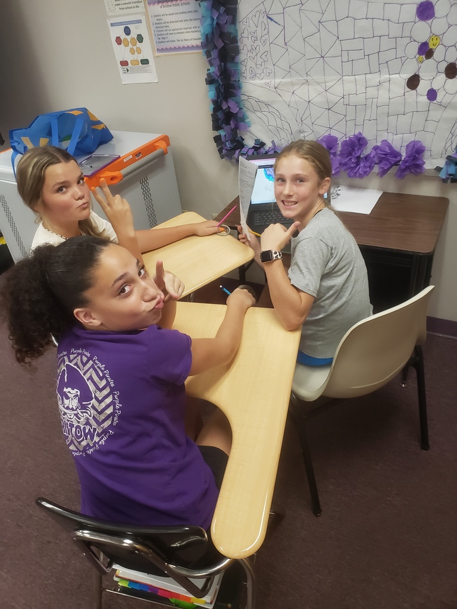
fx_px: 458
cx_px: 228
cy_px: 304
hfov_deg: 53.1
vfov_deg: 67.3
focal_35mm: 26
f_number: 2.4
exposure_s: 1/60
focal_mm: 4.3
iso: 320
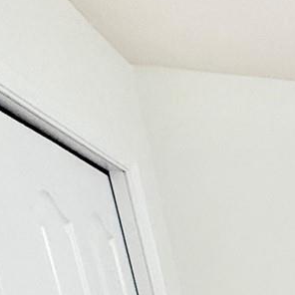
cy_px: 447
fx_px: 646
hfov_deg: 14.9
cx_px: 713
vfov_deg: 21.4
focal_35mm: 67
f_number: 2.2
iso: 200
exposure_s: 1/120
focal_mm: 2.22
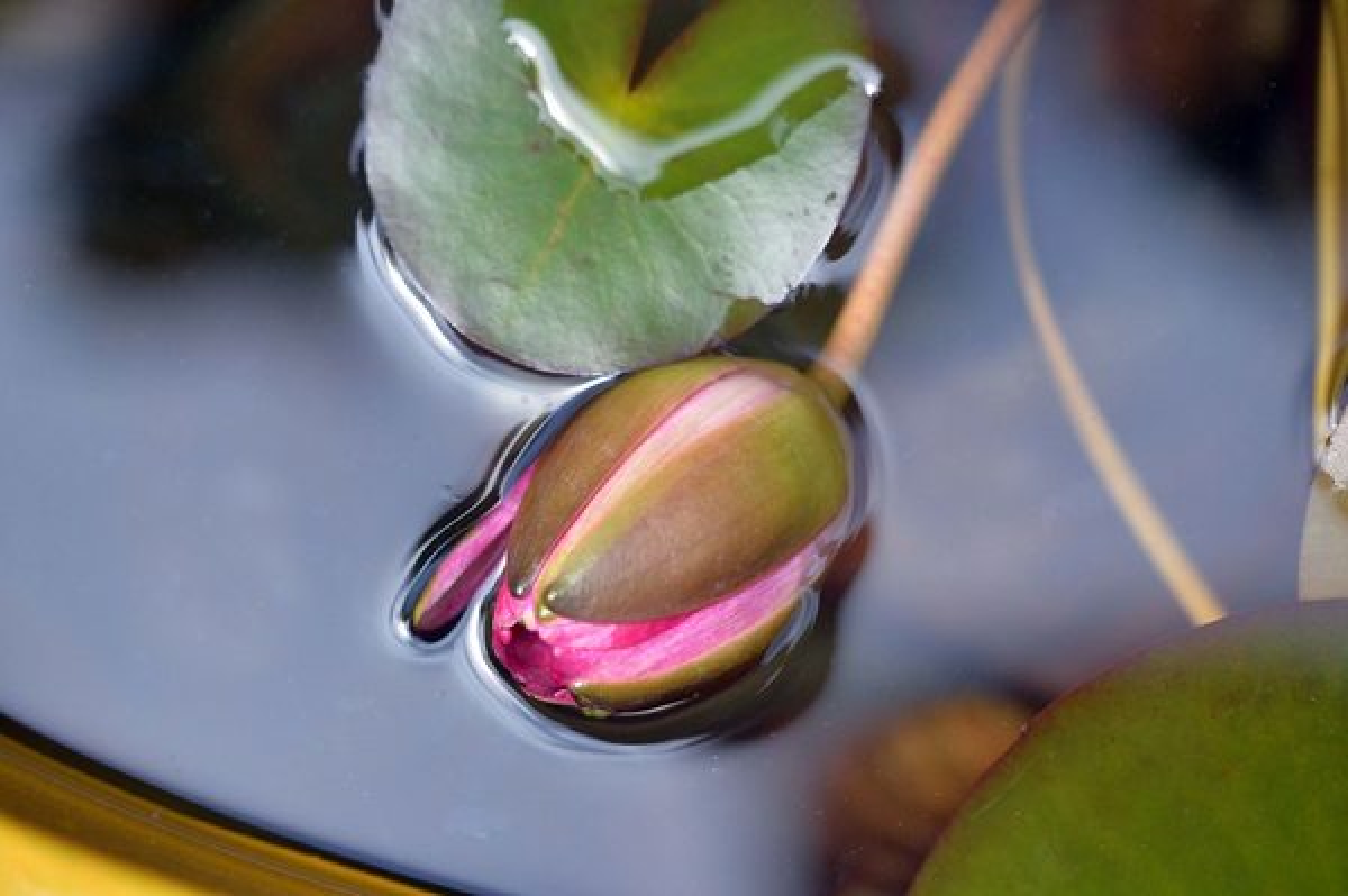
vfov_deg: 9.1
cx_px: 674
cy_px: 448
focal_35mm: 150
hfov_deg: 13.7
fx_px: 5612
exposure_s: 1/4000
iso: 3200
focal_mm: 150
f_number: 5
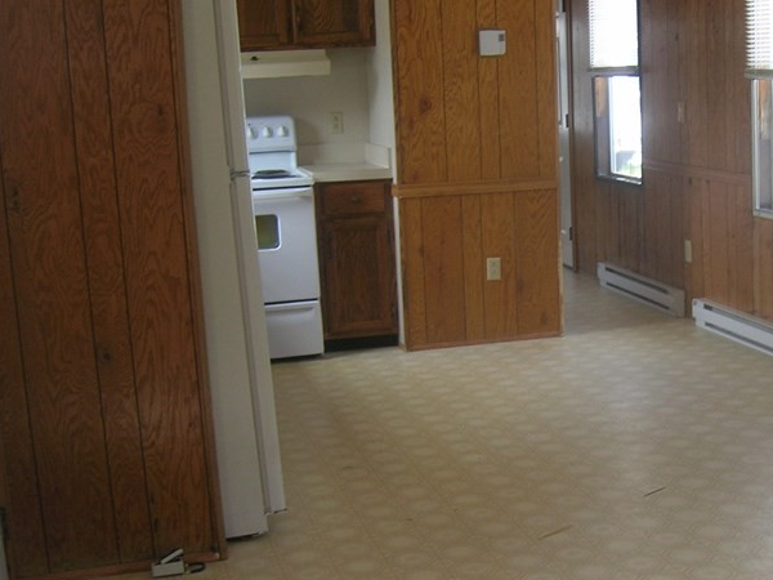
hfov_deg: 32.2
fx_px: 1295
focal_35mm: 58
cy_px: 351
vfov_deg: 25.2
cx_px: 631
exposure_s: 1/47.8
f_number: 2.9
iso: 50
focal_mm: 5.7
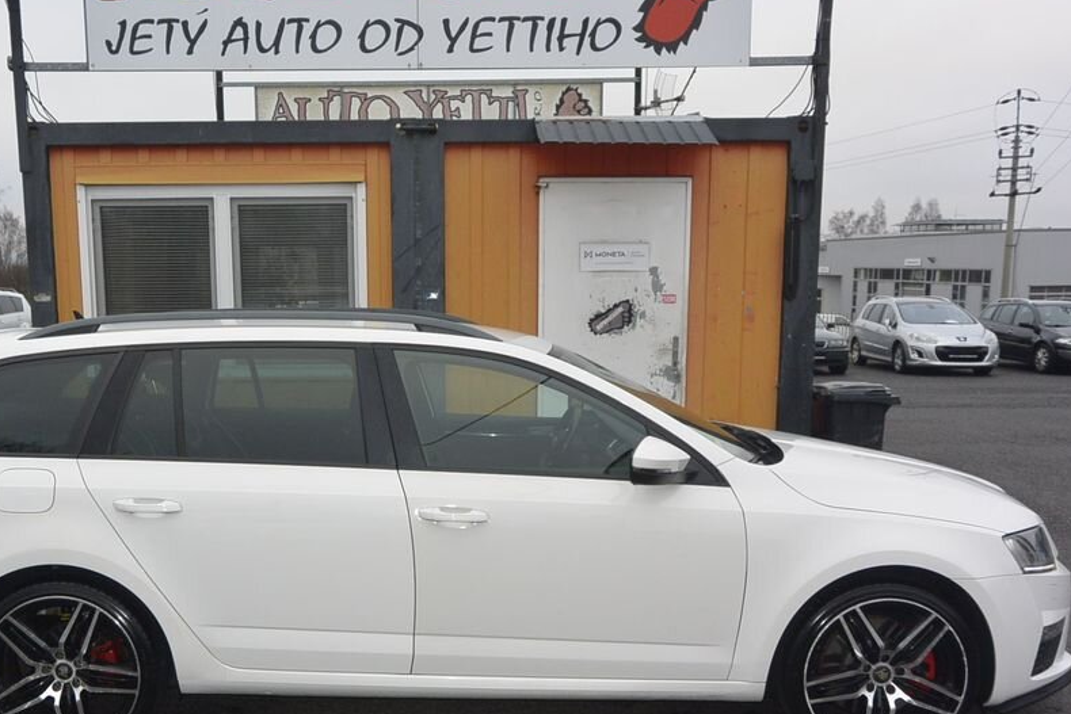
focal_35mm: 35
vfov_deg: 37.6
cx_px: 438
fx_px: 1041
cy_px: 449
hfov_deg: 54.1
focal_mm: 10
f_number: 3.5
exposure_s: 1/250
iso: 280
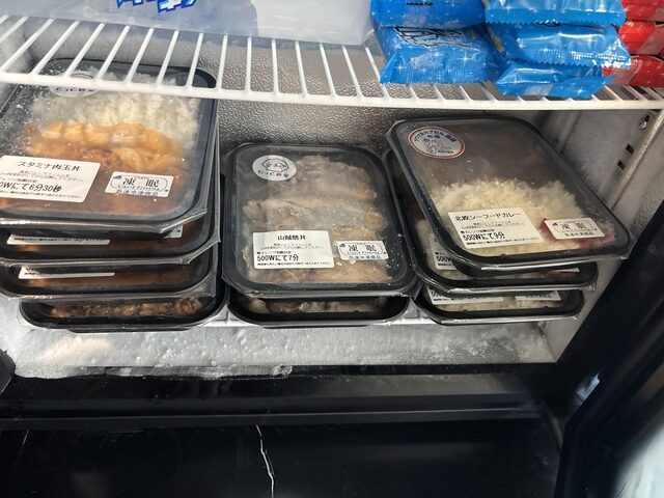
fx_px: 499
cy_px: 249
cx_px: 332
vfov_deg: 53.1
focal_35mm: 26
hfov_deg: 67.3
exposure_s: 1/50
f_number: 1.6
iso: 500
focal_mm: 5.96
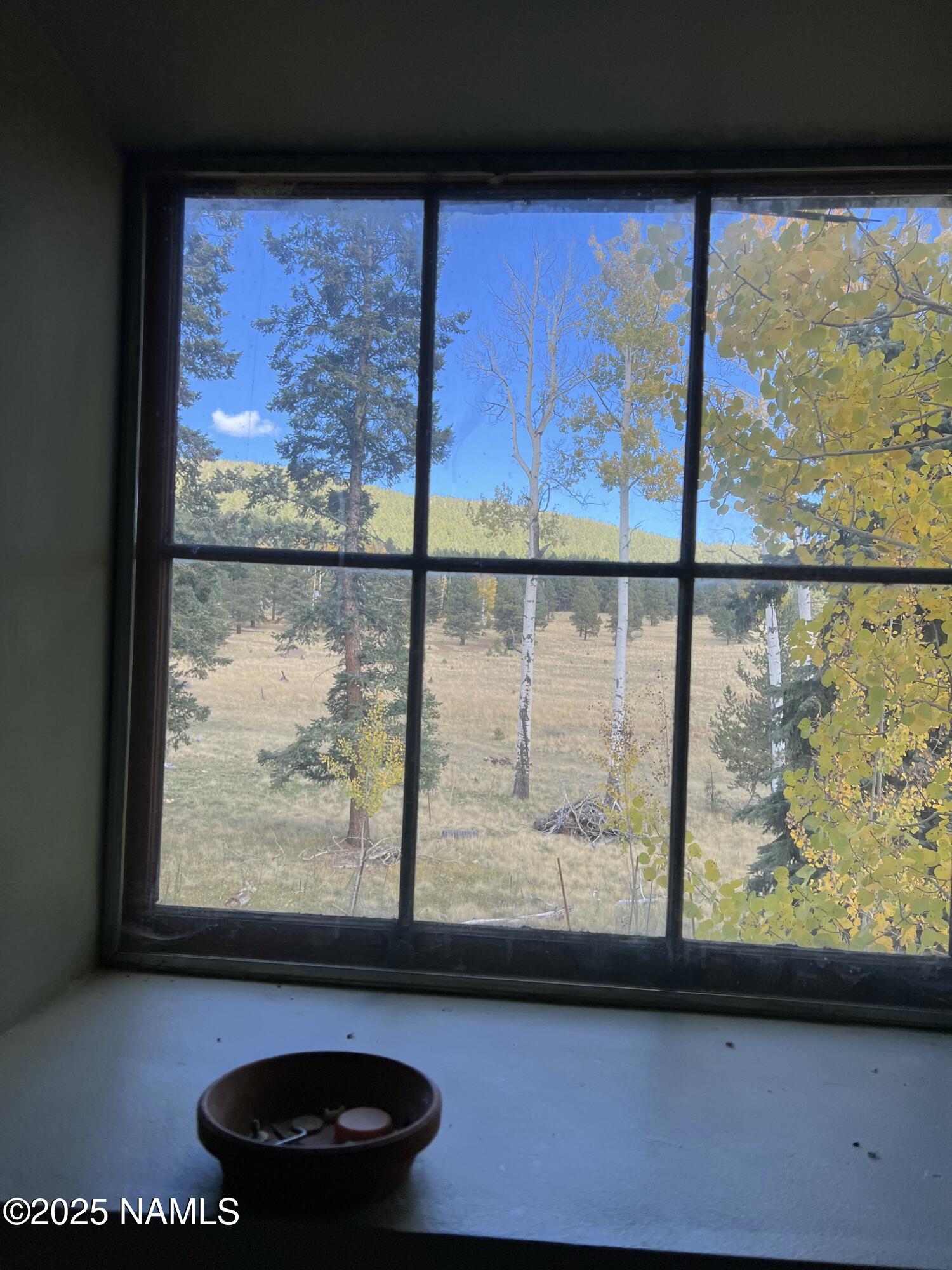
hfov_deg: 53.1
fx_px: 953
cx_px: 476
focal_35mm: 26
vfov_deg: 67.3
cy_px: 635
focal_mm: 5.7
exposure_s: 1/544
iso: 50
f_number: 1.5
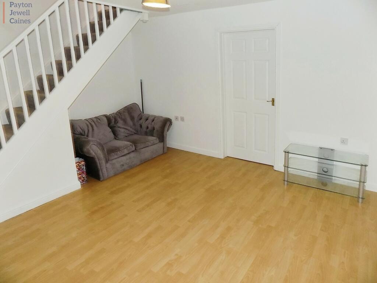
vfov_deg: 58.9
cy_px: 142
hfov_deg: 73.9
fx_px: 250
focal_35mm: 23
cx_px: 188
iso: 200
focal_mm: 4
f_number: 3.1
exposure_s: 1/30
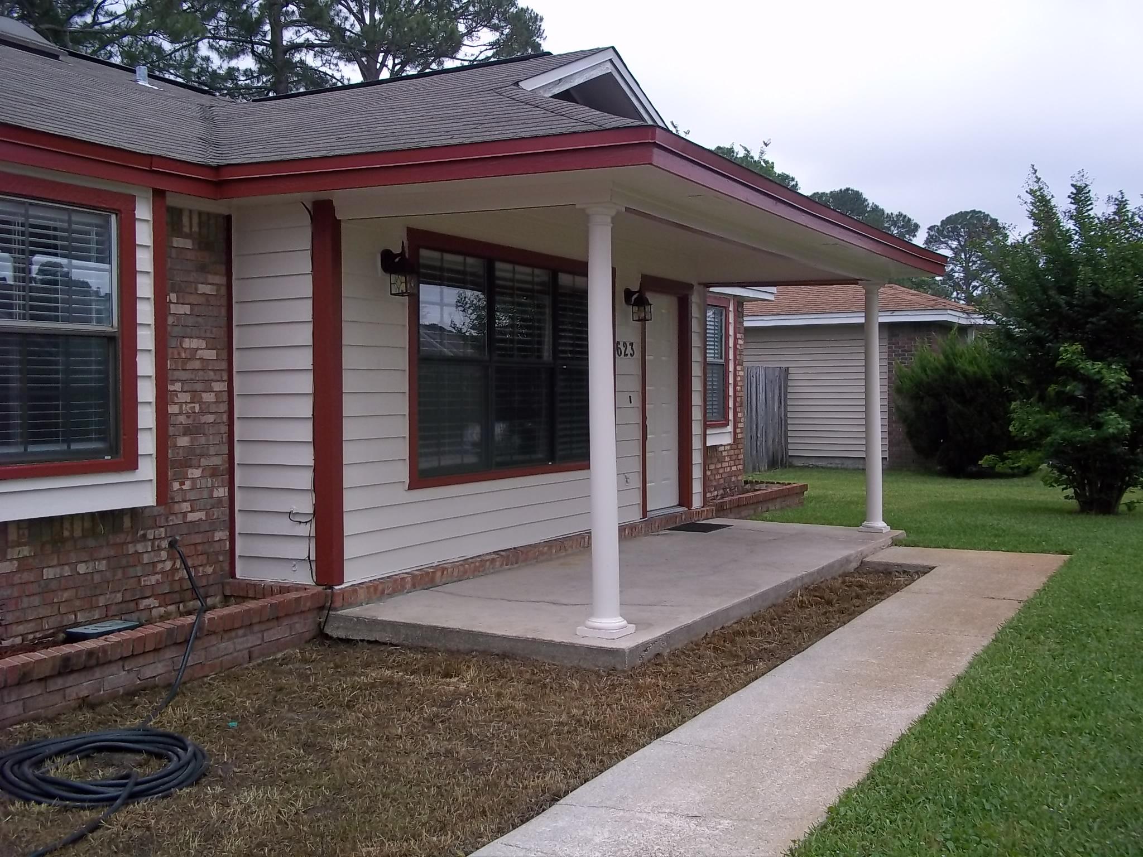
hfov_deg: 51.4
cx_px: 572
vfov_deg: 39.7
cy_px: 428
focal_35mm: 36
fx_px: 1189
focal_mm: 6.5
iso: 80
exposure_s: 1/400
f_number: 3.1
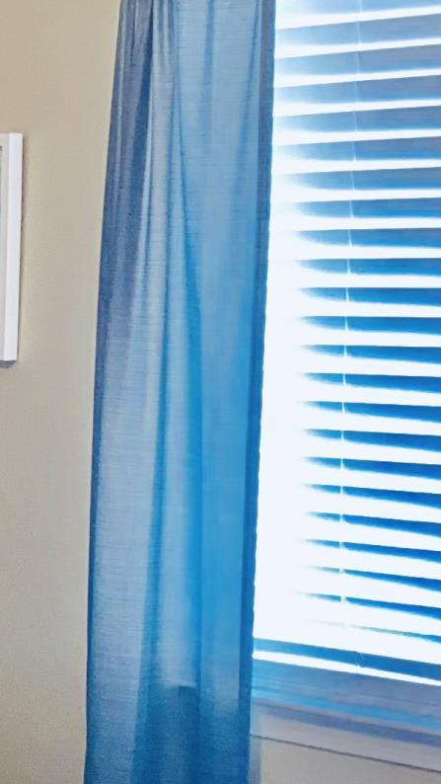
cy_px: 671
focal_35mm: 107
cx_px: -154
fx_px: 2223
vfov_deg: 19.7
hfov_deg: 11.0
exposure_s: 1/15
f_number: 1.8
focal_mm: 4.25
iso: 64
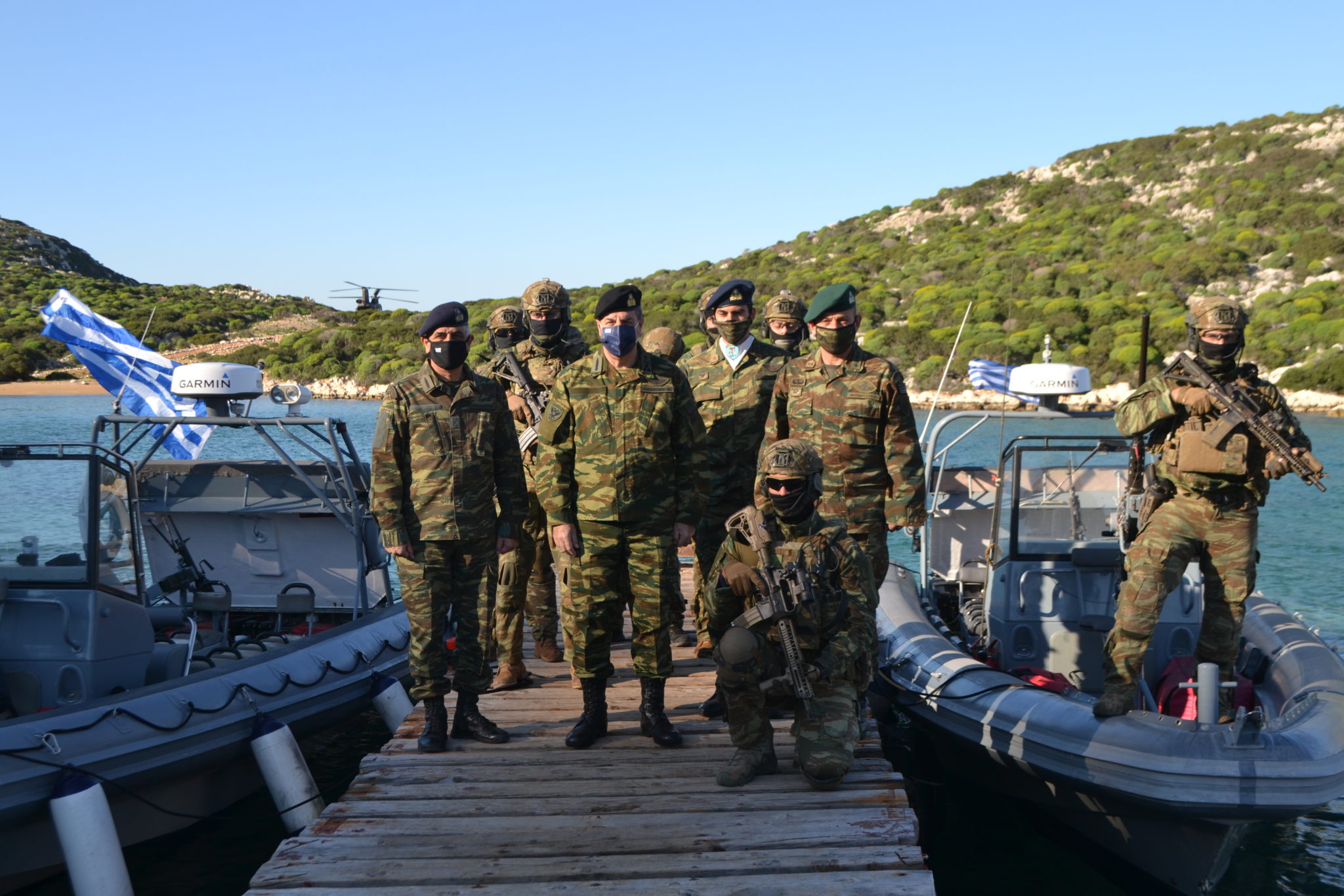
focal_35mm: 45
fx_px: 1680
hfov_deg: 43.6
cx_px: 672
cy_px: 448
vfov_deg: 29.9
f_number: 6.3
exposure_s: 1/160
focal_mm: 30
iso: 100
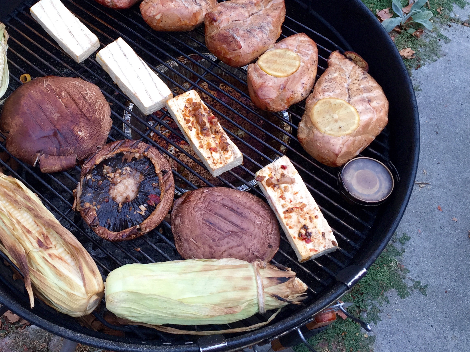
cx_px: 142
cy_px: 133
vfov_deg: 35.0
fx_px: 557
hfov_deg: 44.8
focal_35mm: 41
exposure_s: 1/120
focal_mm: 4.15
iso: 50
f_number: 2.2
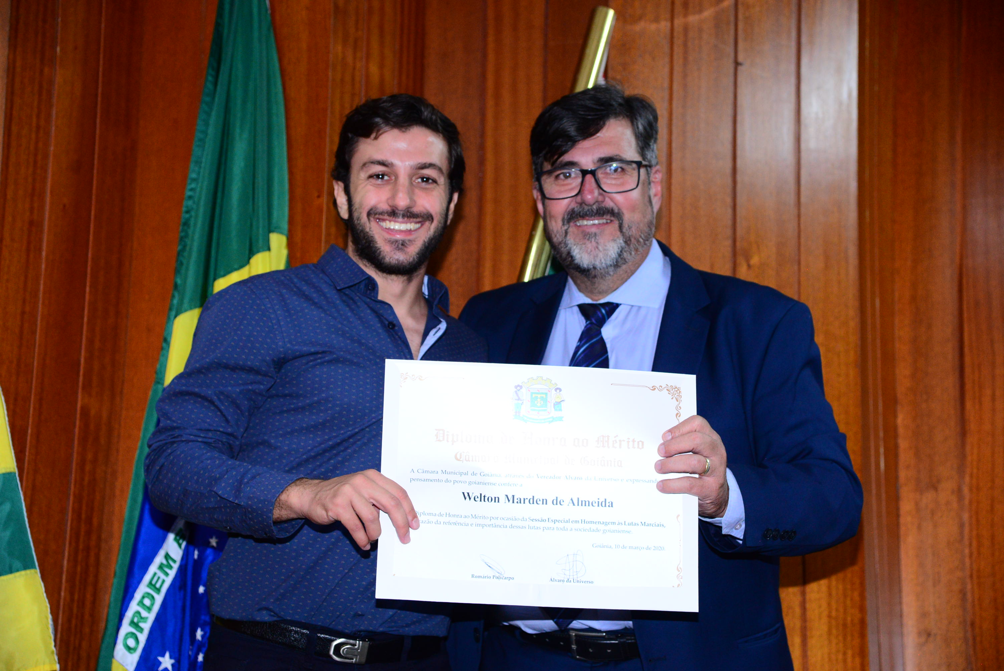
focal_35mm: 70
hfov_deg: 28.8
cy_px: 336
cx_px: 502
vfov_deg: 19.5
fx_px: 1953
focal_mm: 70
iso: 2500
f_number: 4.5
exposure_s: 1/125
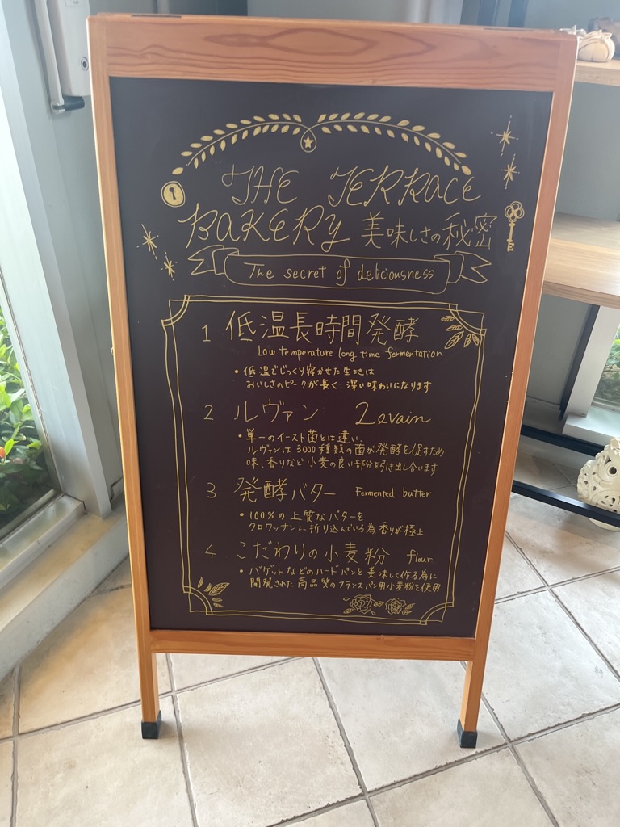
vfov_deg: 67.3
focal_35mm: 26
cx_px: 310
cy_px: 414
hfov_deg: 53.1
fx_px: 621
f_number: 1.6
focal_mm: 5.1
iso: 64
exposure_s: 1/60
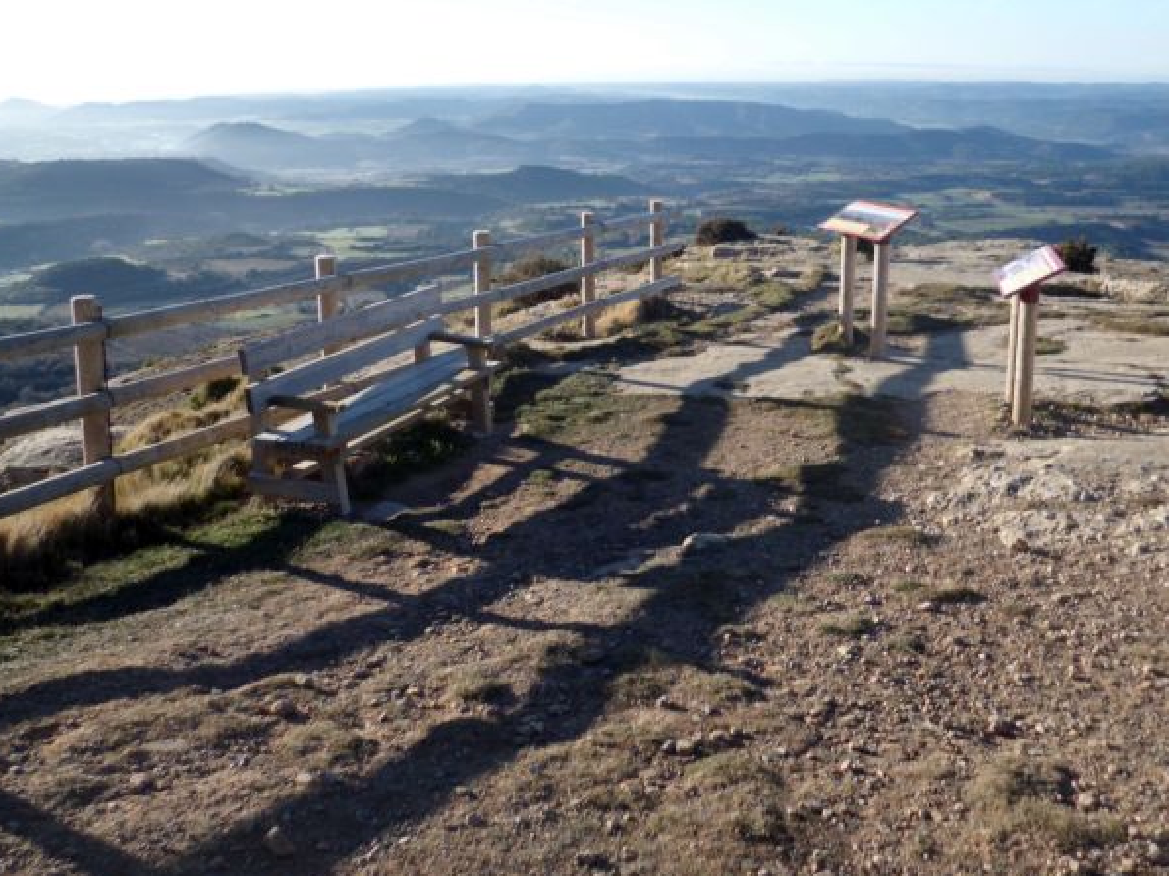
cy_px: 361
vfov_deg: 36.7
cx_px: 701
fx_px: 1317
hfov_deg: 47.6
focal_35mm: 39
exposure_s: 1/80
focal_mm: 5.3
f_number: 8.5
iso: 100
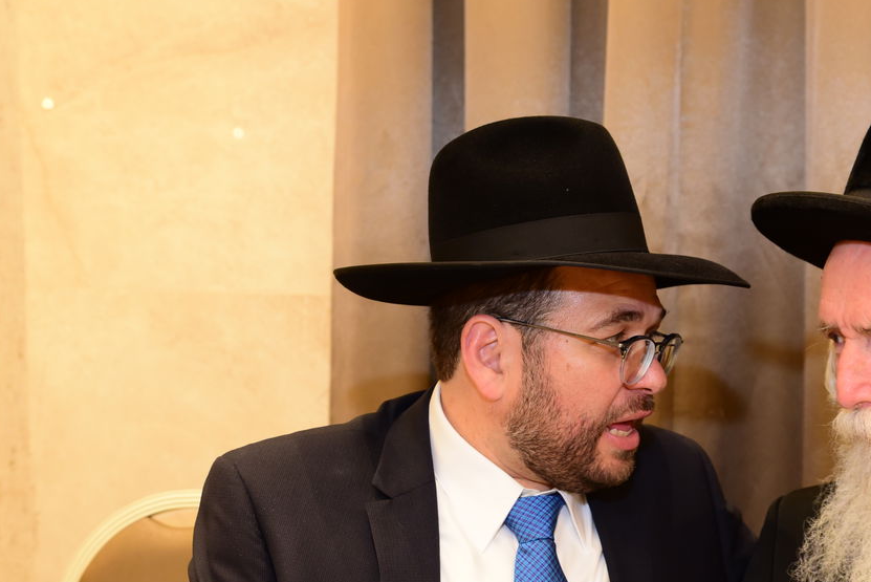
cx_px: 674
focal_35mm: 64
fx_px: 1549
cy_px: 450
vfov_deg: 21.1
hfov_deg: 30.8
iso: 1600
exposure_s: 1/100
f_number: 4.5
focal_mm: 38
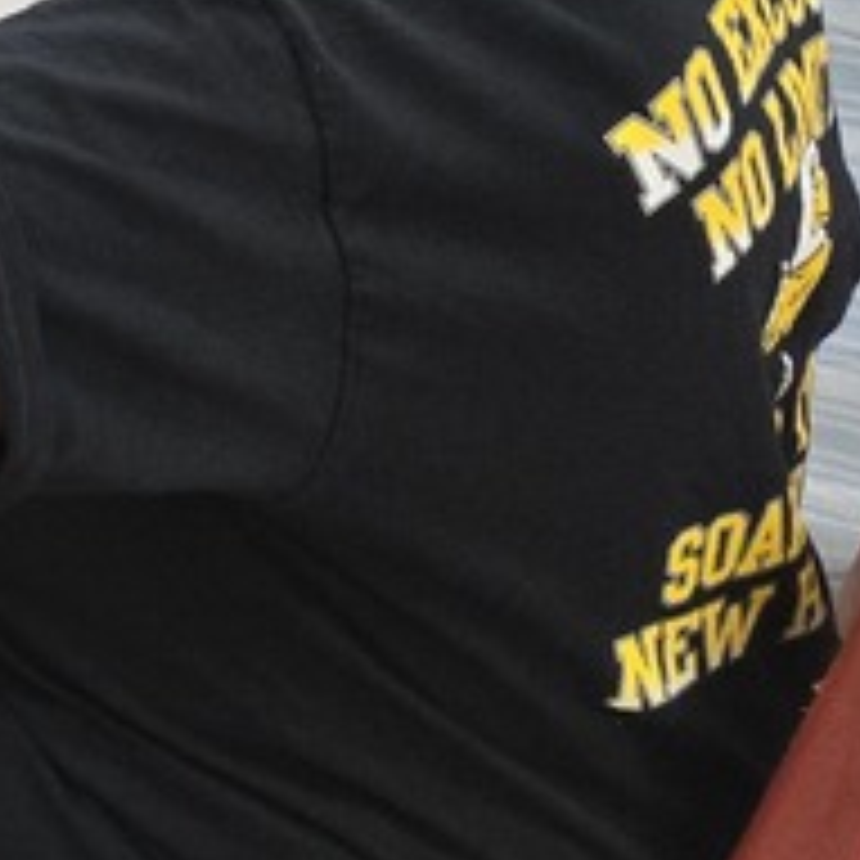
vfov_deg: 15.5
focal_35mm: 109
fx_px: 3064
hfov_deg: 12.6
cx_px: -1175
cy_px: -104
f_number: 1.8
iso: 250
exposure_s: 1/120
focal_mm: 5.4
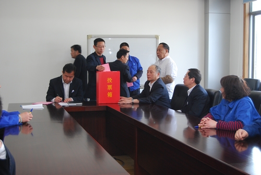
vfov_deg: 23.9
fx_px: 414
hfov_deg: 35.0
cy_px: 88
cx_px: 130
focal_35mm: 57
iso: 640
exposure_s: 1/60
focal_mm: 38
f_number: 4.8
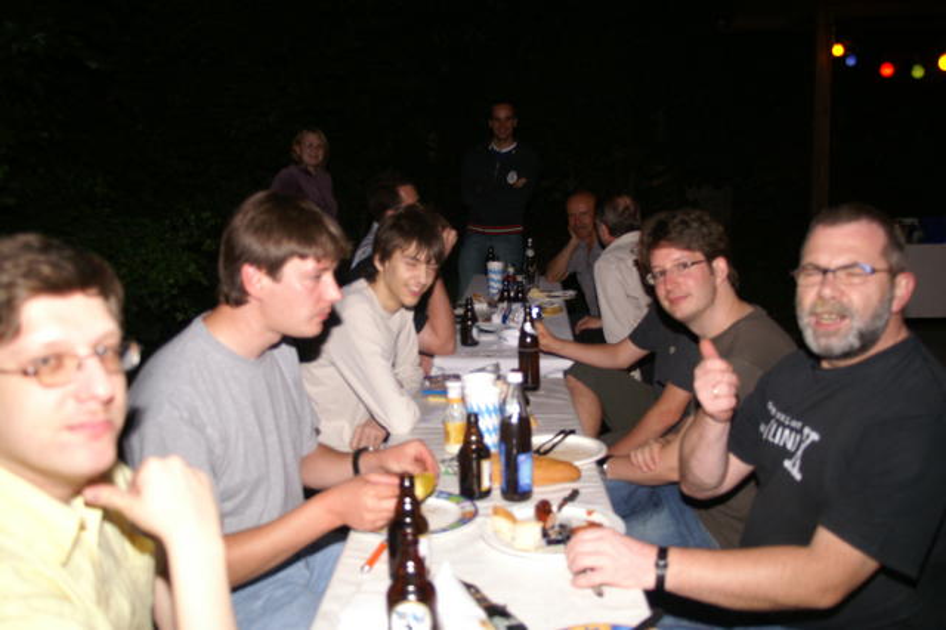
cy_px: 315
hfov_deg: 57.2
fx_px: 867
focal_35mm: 33
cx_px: 473
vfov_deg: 39.9
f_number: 4
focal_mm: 22
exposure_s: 1/60
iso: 200
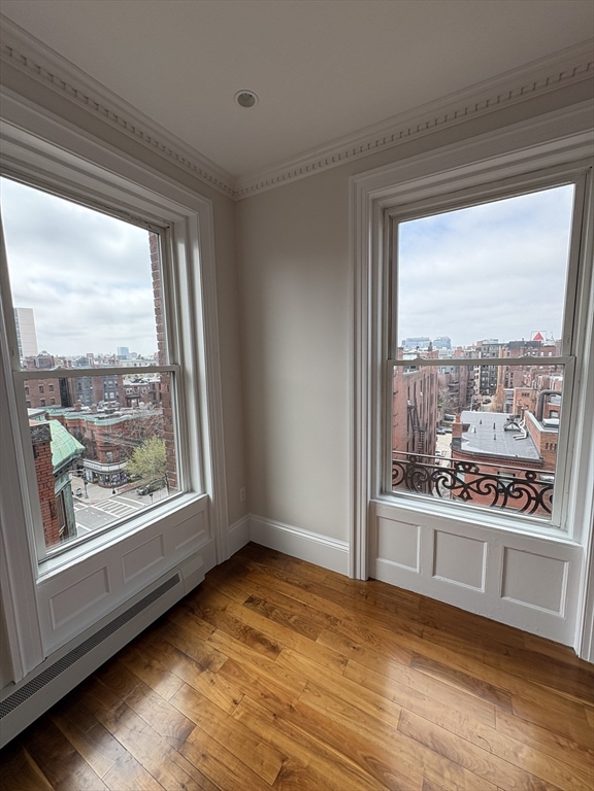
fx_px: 320
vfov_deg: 102.1
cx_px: 297
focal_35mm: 14
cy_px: 396
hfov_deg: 85.7
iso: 64
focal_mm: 2.22
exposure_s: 1/361
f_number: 2.2
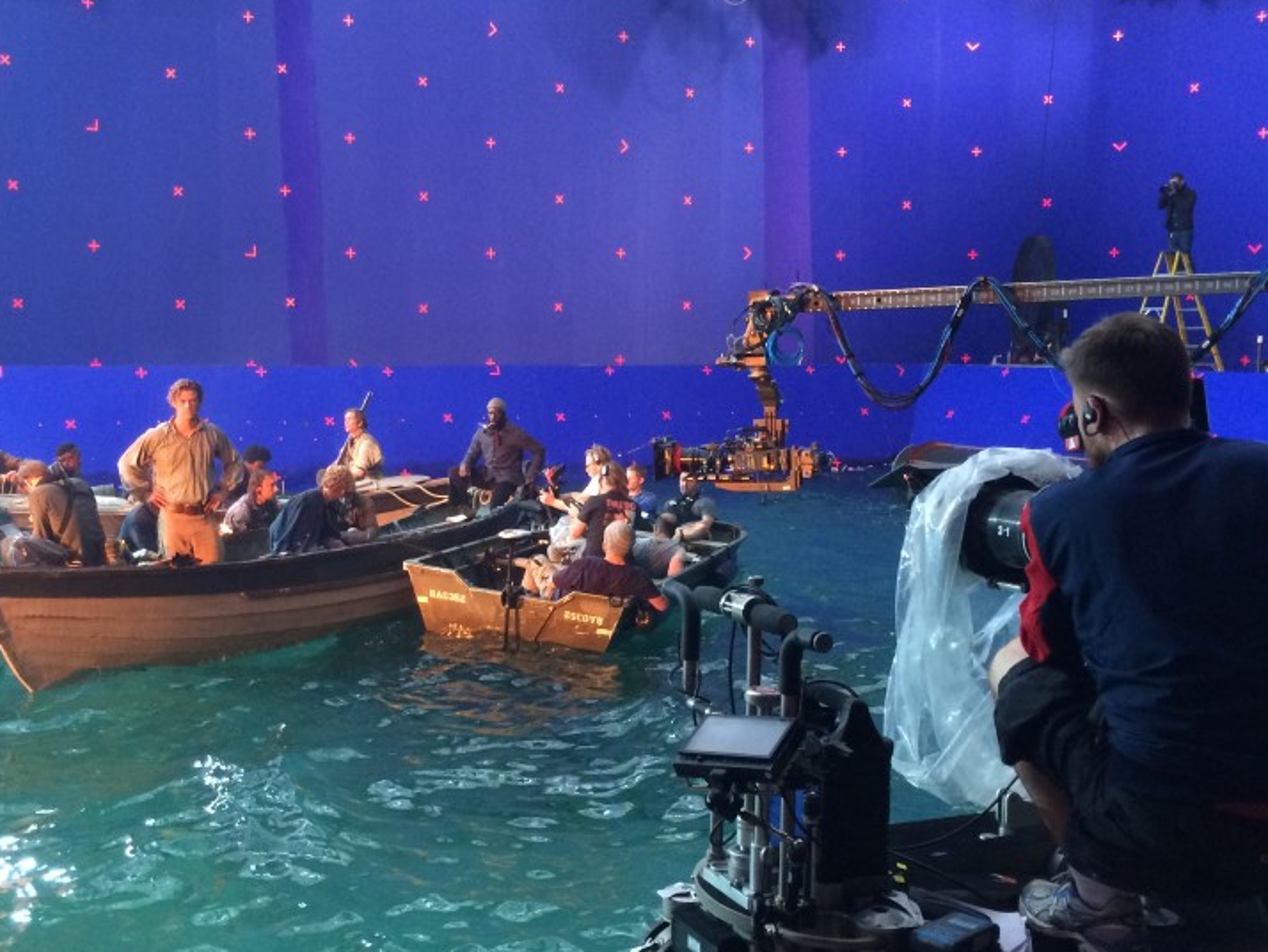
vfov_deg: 33.6
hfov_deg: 43.6
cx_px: 513
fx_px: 1576
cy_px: 517
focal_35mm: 43
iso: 250
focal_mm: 4.12
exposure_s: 1/30
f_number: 2.2
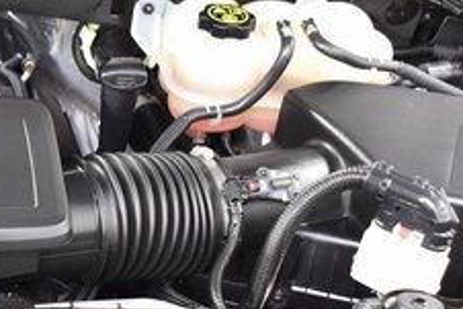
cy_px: 191
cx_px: -125
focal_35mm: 102
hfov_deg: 18.7
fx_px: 1313
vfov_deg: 13.4
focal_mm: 24
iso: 1600
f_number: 2.8
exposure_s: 1/10
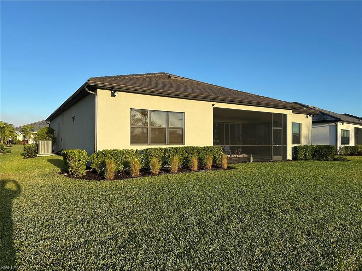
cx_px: 181
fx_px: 251
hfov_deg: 71.6
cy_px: 136
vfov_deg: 56.8
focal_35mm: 24
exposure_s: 1/2469
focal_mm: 6.86
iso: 80
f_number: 1.78
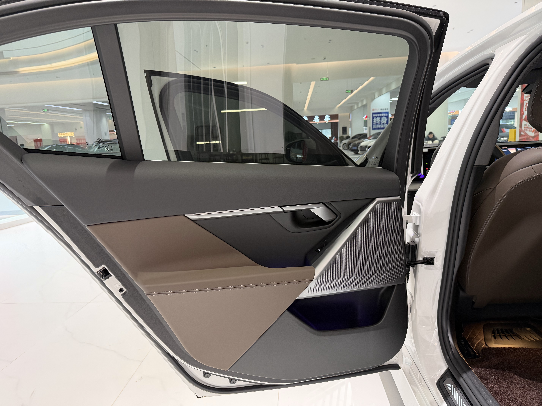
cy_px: 203
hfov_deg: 71.6
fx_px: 376
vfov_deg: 56.8
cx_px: 271
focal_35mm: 24
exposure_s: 1/50
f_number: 1.78
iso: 320
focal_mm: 6.76
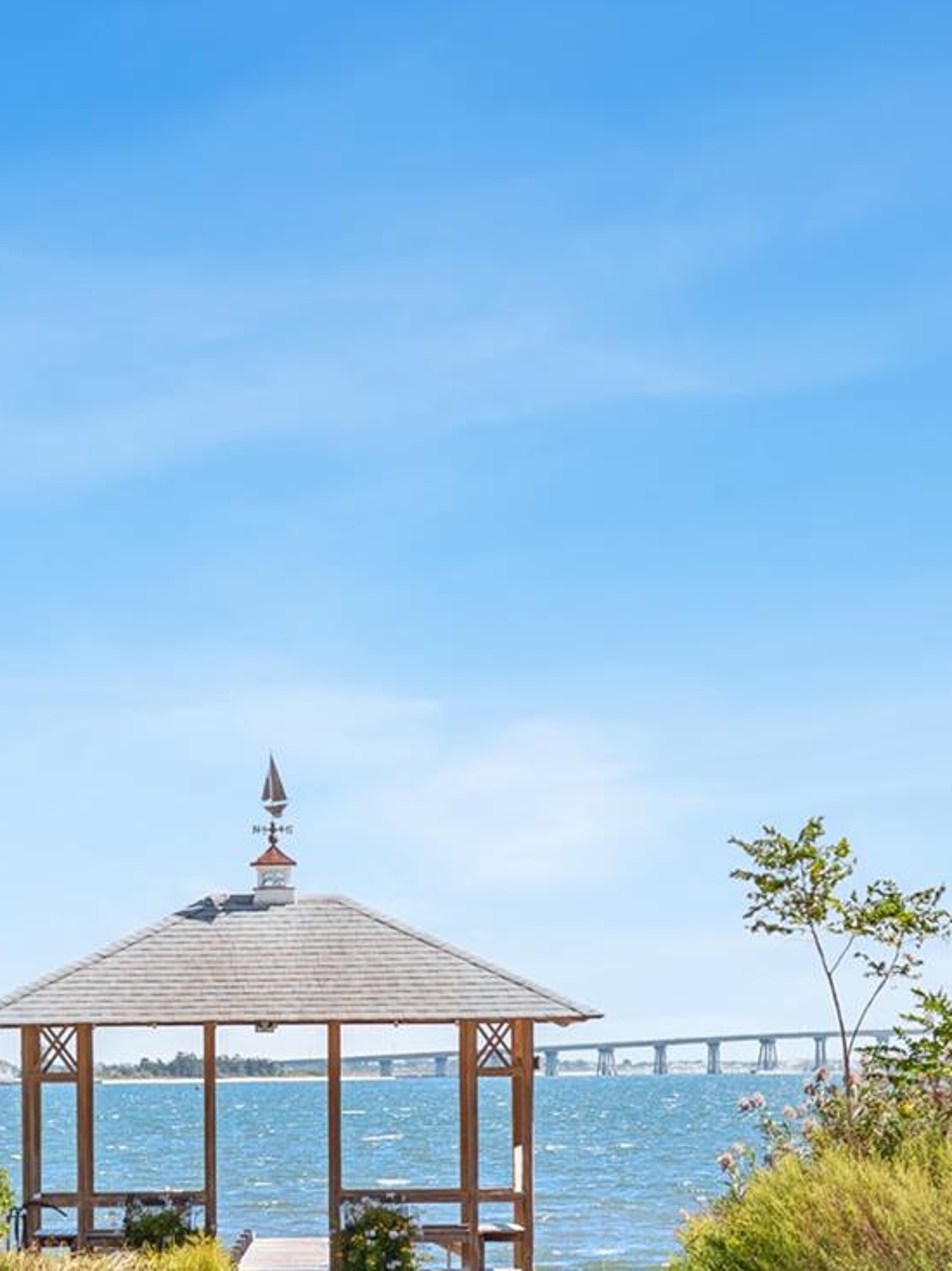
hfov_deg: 6.5
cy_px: 748
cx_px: 286
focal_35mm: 228
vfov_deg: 8.7
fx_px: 8365
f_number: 5
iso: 200
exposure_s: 1/1600
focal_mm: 85
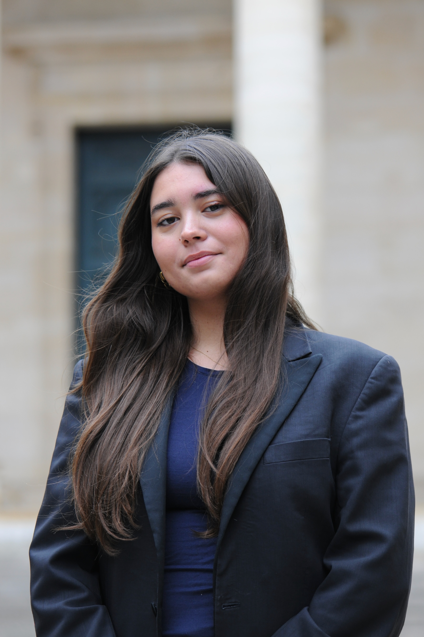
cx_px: 212
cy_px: 318
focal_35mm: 105
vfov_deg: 19.5
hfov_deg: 13.0
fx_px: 1855
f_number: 4.5
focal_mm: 105
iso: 500
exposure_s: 1/160
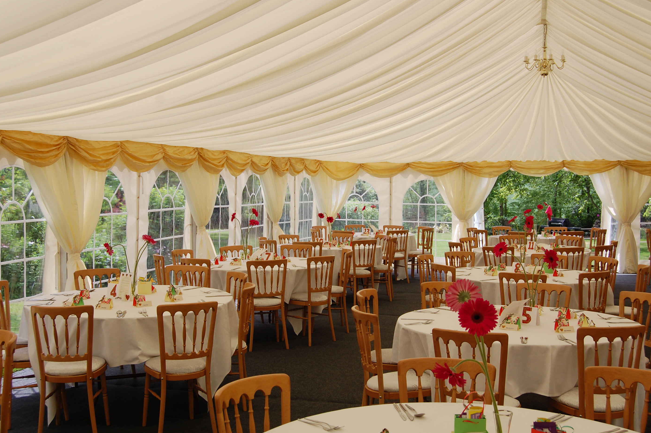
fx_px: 759
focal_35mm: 42
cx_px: 315
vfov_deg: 31.8
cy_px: 210
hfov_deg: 46.4
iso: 200
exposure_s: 1/200
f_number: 7.1
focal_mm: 26
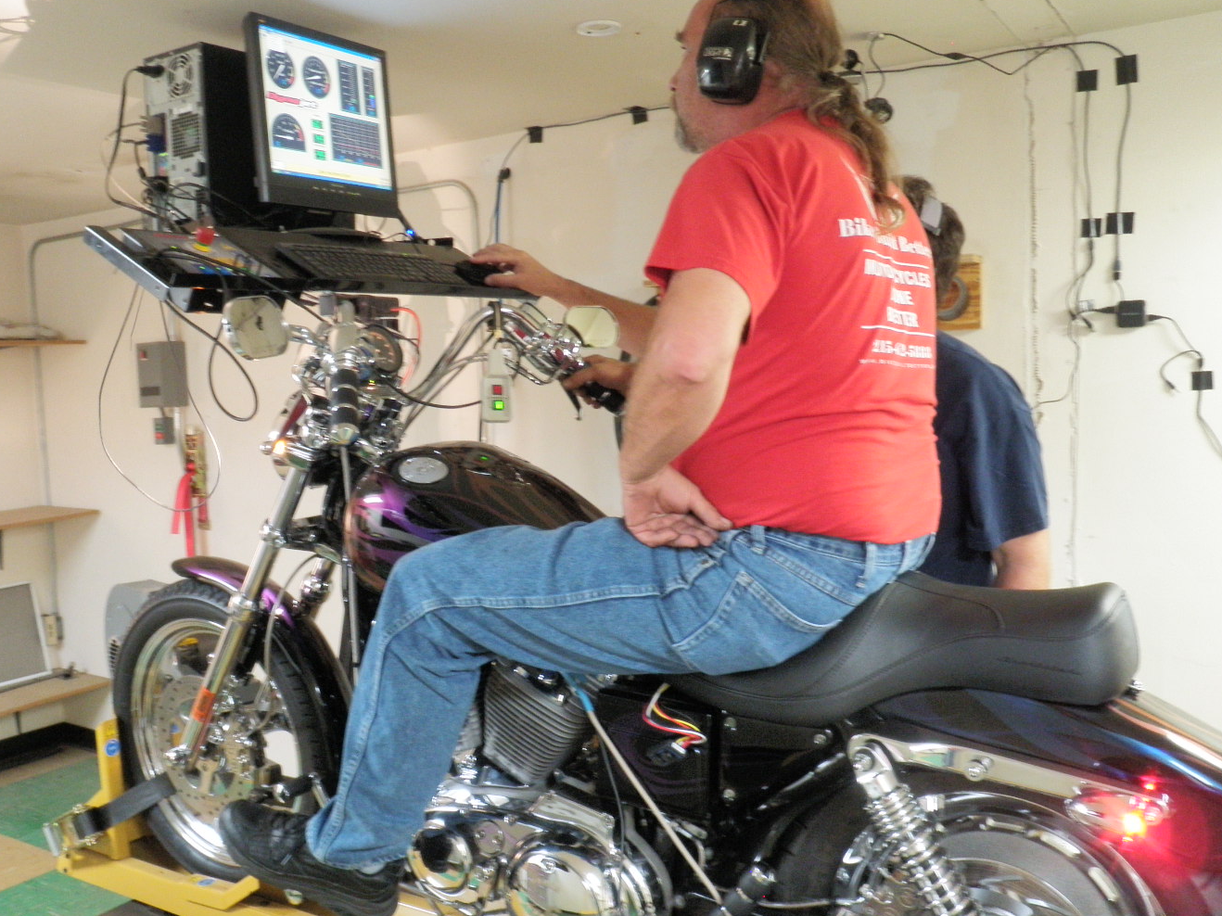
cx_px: 539
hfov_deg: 53.8
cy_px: 513
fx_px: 1200
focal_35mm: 34
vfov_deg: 41.7
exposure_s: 1/5
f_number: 3.5
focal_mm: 5
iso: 200
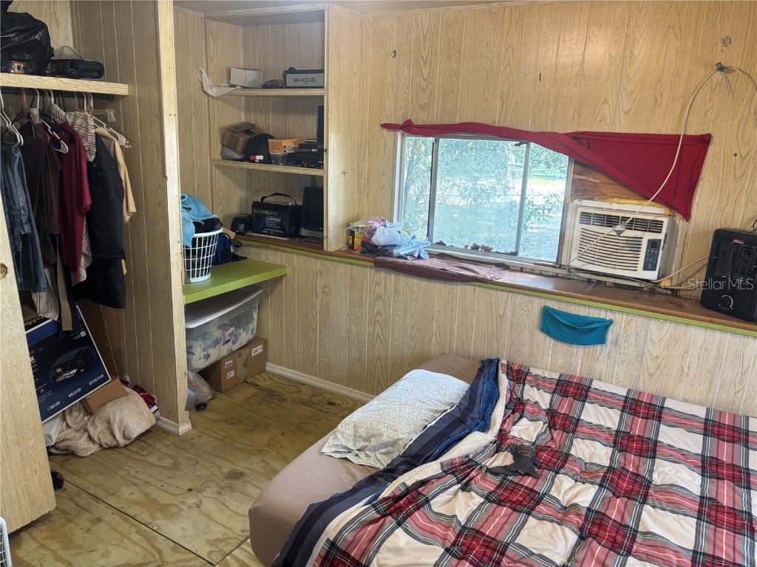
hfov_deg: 67.3
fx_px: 569
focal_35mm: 26
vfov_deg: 53.1
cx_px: 378
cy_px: 284
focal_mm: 5.96
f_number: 1.6
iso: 100
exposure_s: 1/60
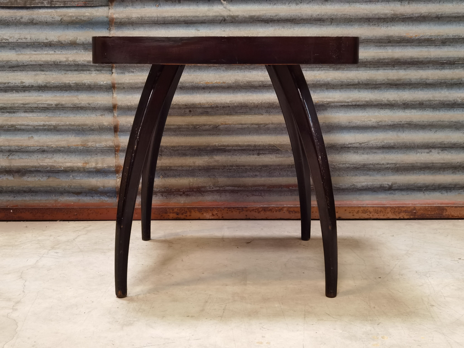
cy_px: 174
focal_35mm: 49
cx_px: 232
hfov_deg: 38.9
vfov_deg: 29.7
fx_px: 657
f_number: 1.9
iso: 400
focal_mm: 6.71
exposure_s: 1/33.3
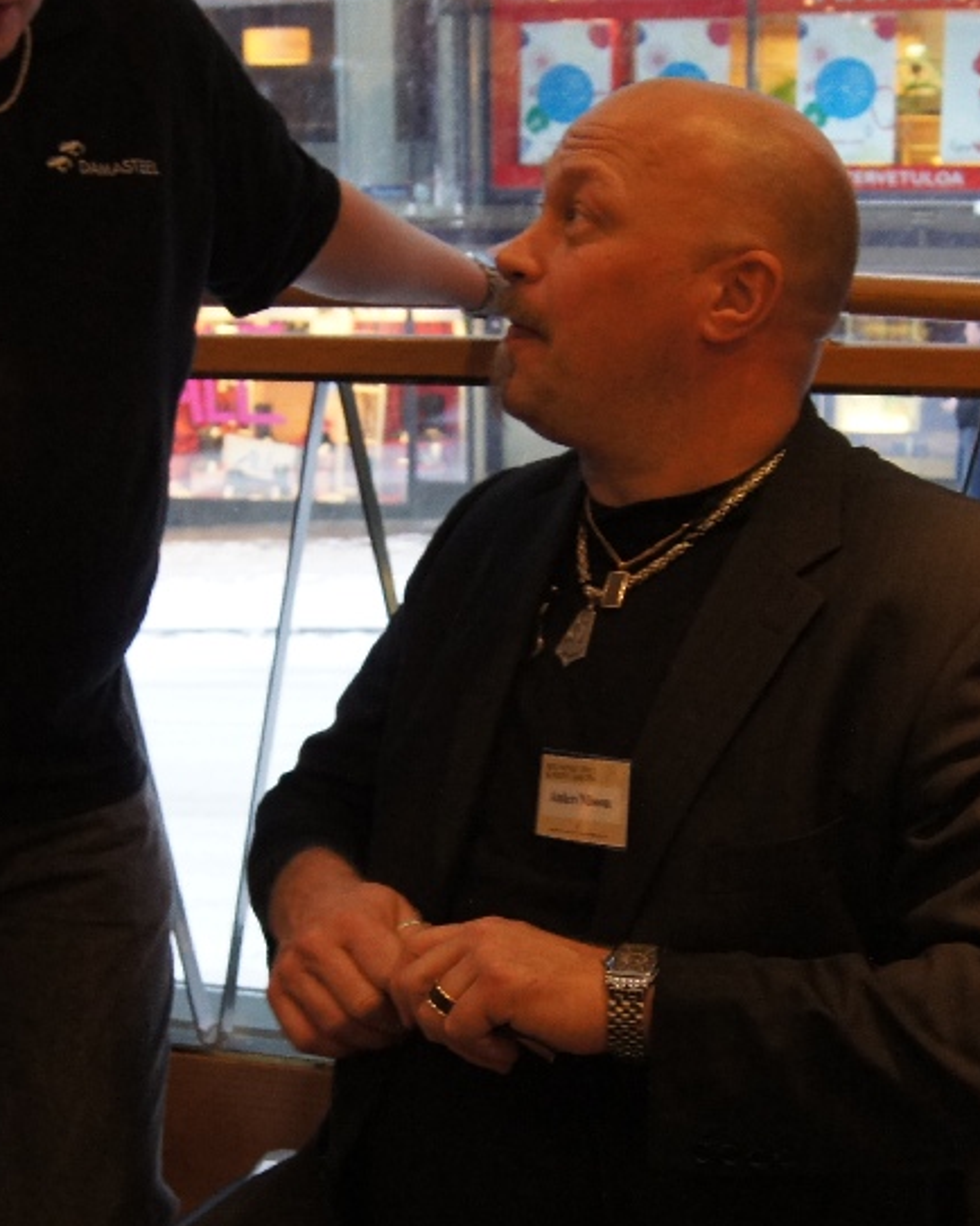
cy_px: 770
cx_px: 427
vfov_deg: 33.4
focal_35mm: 56
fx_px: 2031
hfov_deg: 27.1
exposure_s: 1/30
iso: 800
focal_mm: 18
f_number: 5
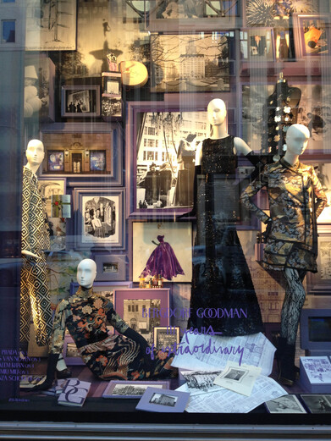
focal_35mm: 35
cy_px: 220
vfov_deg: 52.6
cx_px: 166
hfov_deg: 40.7
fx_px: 446
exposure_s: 1/60
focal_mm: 4.28
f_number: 2.4
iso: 80
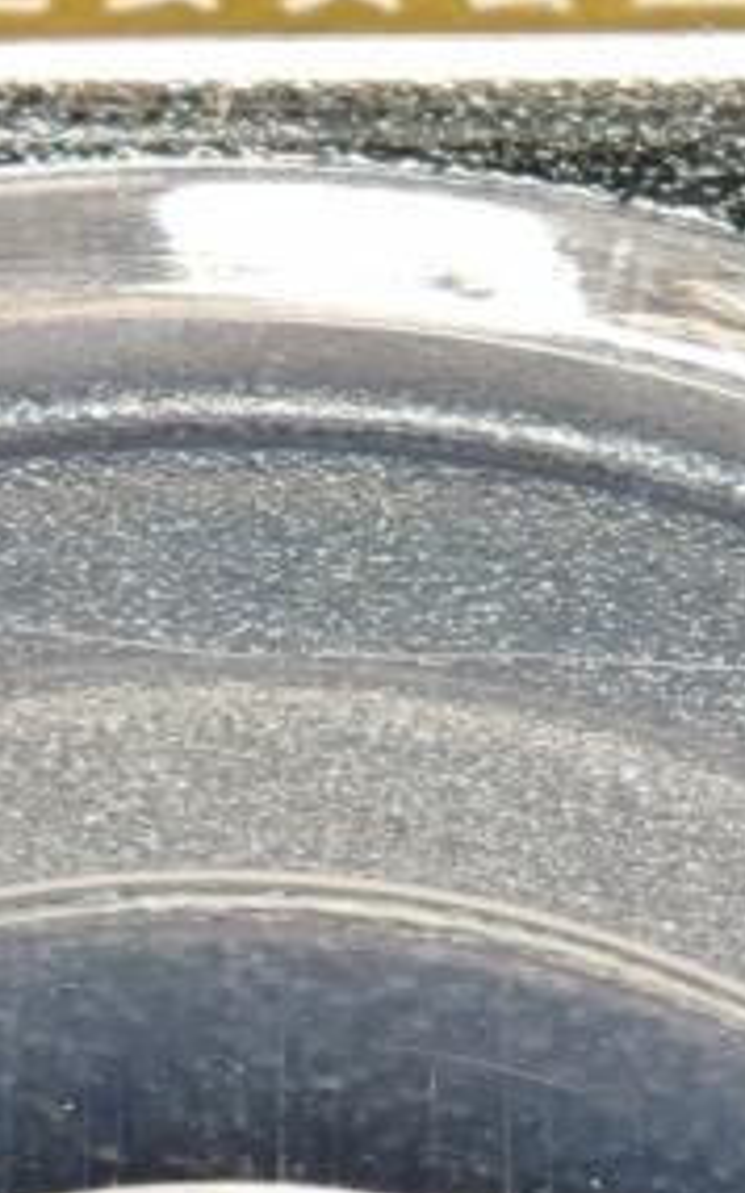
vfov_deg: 5.2
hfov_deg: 3.3
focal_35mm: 401
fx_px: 13033
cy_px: 1306
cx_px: 197
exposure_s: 1/103
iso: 500
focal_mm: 9
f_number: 2
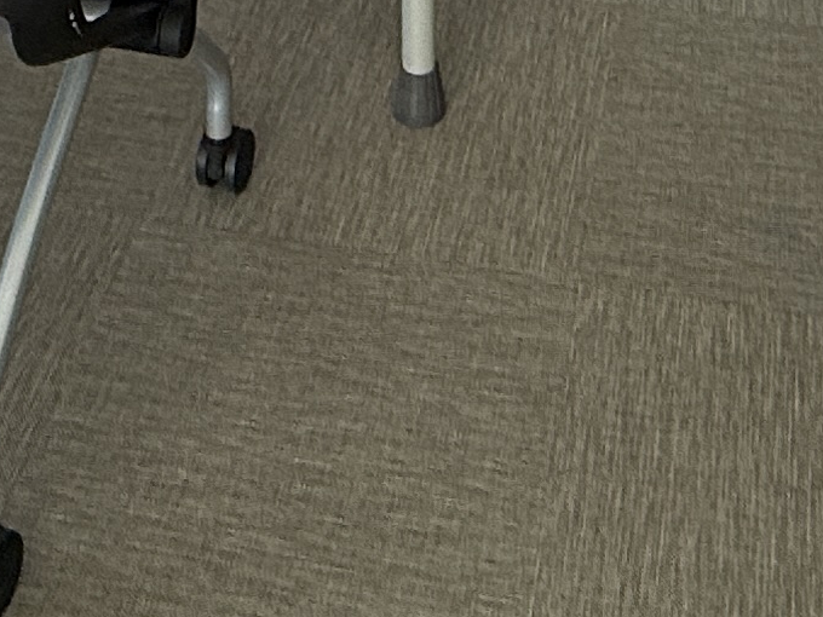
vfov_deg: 12.0
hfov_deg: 23.6
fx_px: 1973
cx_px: 410
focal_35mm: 83
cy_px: -1089
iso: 64
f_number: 2.2
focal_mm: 2.22
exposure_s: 1/140
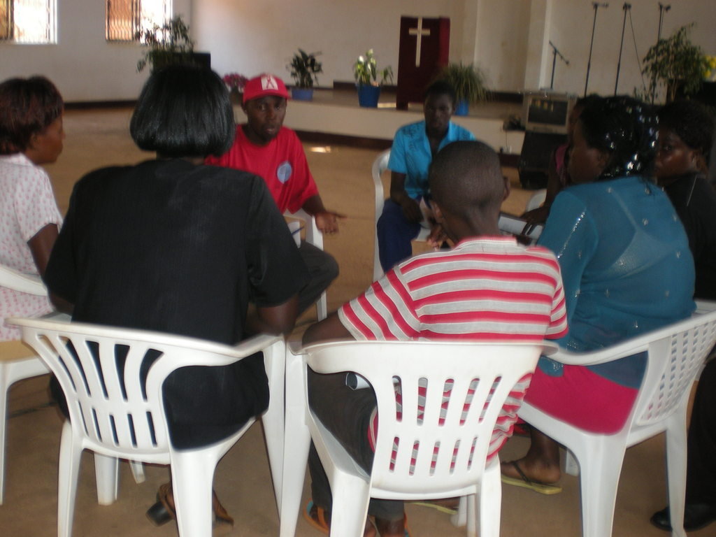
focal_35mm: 38
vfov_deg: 37.7
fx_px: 786
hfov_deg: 49.0
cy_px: 268
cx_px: 358
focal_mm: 6.3
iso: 92
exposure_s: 1/30
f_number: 3.1
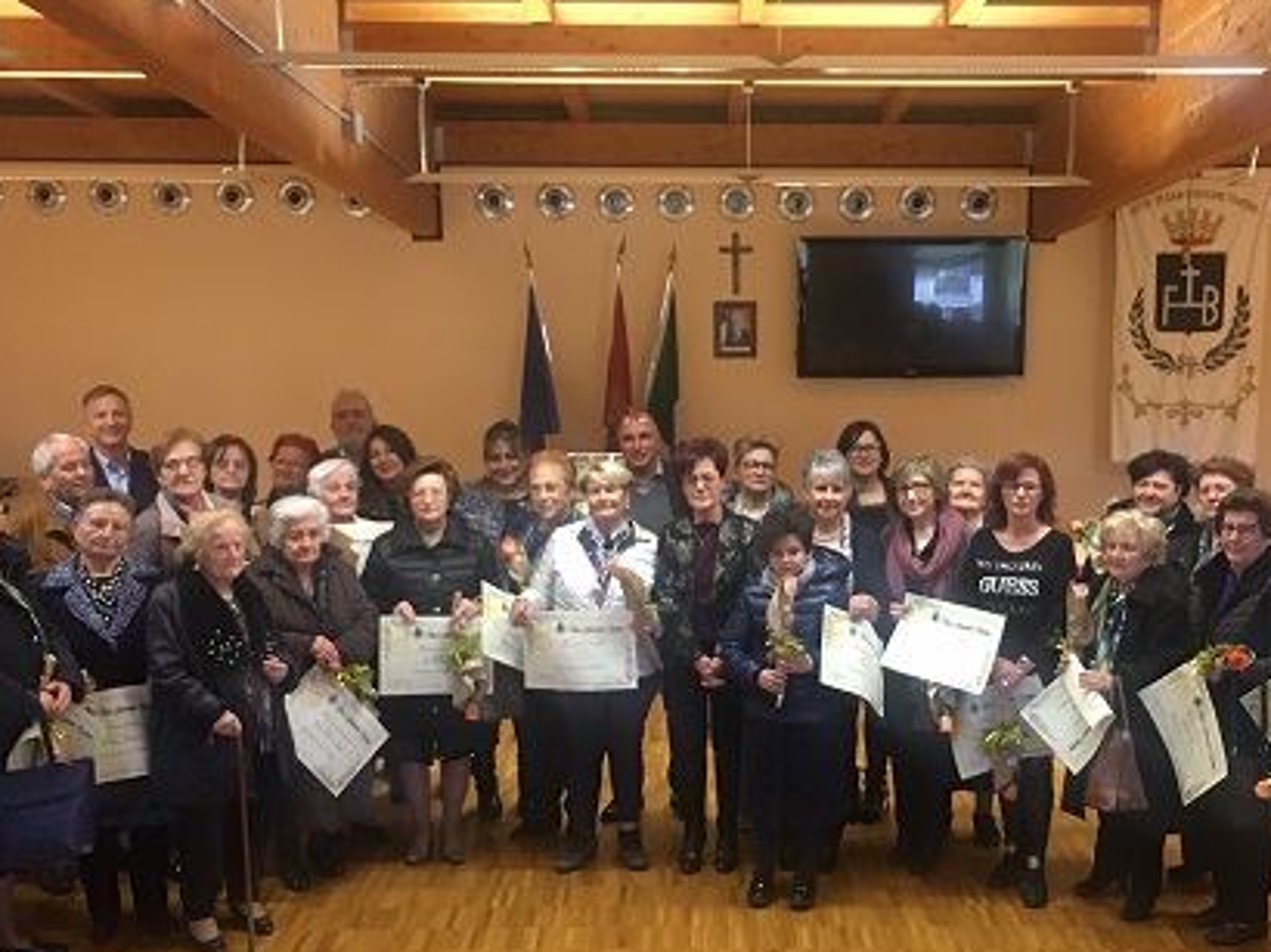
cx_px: 728
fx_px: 1688
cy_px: 585
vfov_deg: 31.4
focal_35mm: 46
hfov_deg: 41.2
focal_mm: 4.15
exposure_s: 1/17
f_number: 2.2
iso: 100
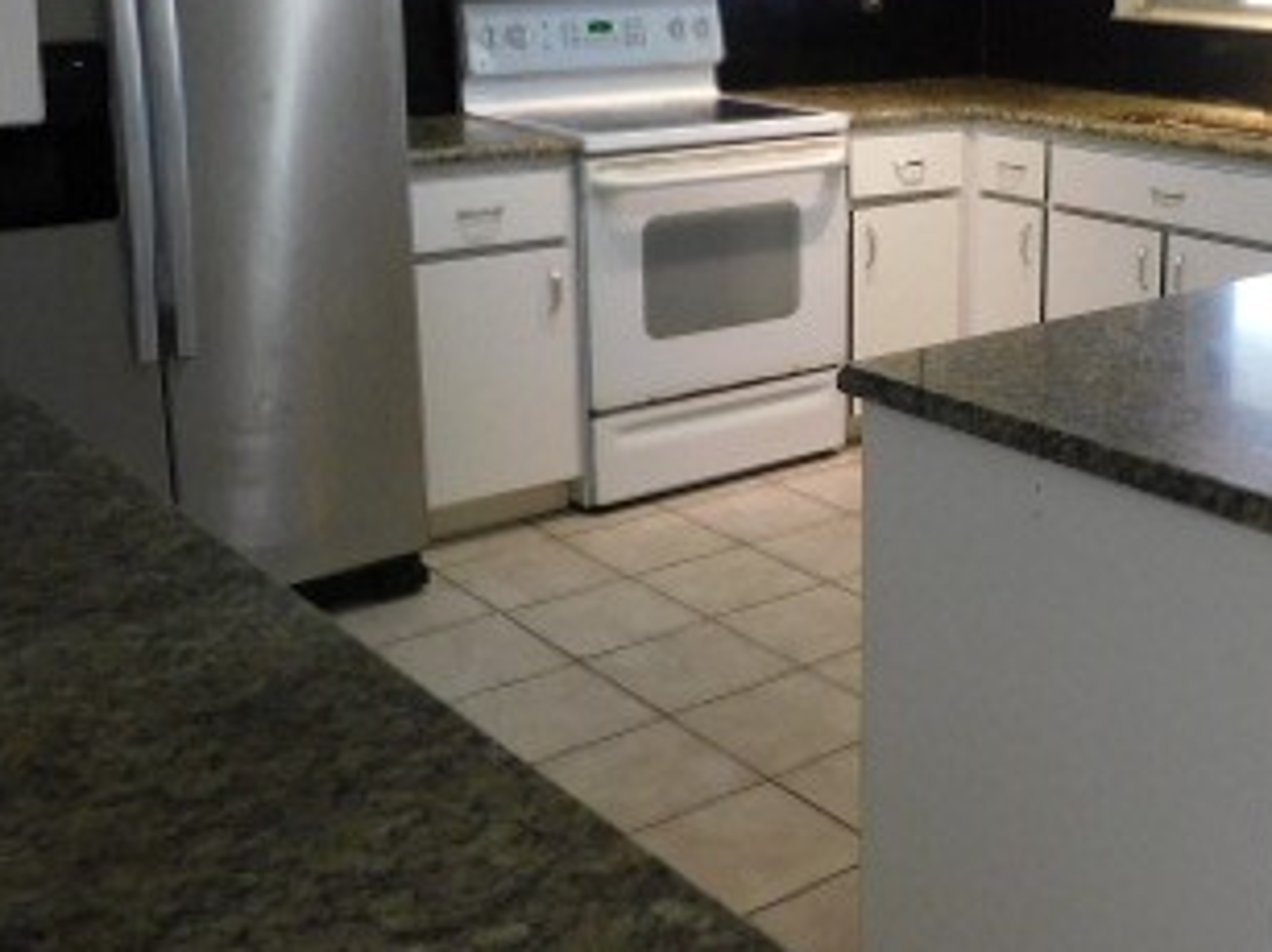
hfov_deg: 38.5
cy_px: 273
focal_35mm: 48
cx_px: 982
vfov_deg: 29.9
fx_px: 1763
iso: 250
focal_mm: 4
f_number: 3
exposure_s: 1/30
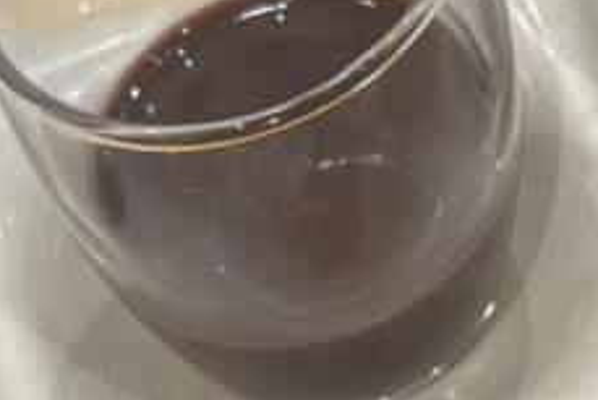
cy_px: 447
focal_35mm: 121
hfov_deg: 16.9
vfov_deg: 11.2
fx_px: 2011
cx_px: 413
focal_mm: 5.96
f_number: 1.6
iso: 125
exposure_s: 1/60
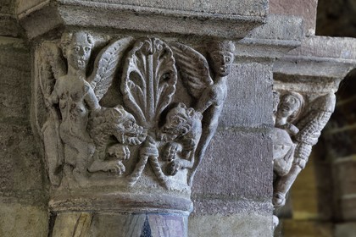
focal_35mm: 200
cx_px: 178
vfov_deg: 6.9
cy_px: 118
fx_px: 1978
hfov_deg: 10.3
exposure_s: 1/50
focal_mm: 200
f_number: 6.3
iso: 1600
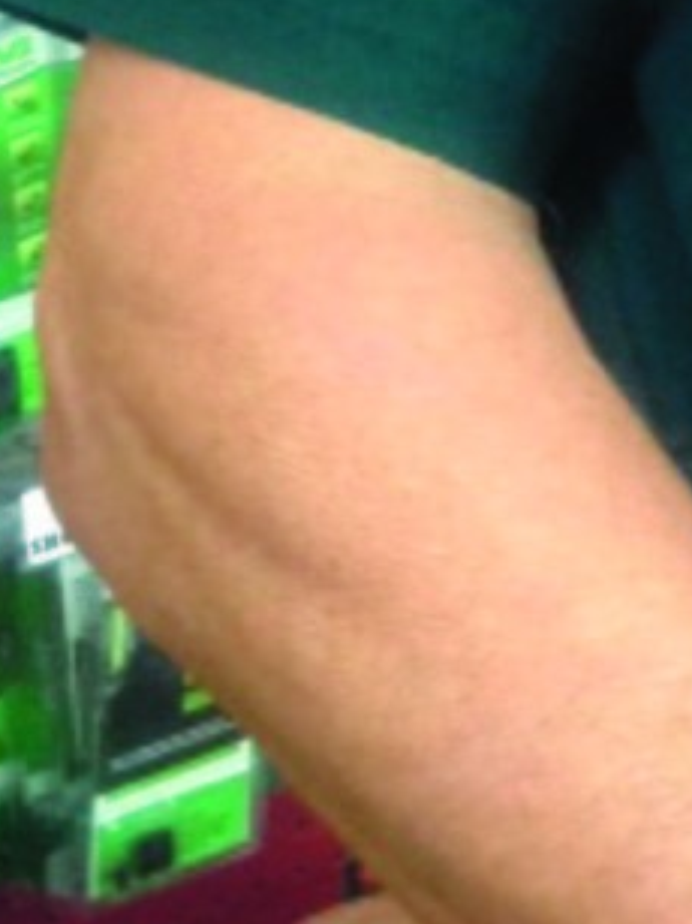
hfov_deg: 7.4
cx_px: 1748
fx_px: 4961
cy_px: -951
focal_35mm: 186
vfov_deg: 9.8
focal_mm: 4.28
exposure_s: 1/20
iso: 125
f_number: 2.4
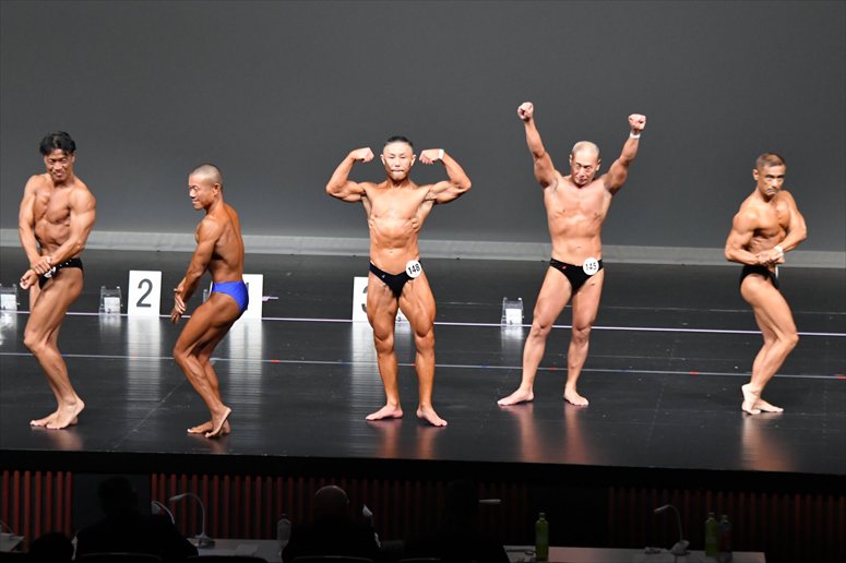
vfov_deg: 6.8
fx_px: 4745
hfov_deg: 10.2
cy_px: 282
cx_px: 423
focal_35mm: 202
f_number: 5.6
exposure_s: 1/400
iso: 5000
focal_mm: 135
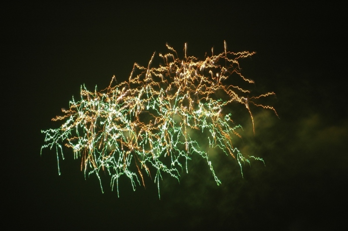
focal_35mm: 255
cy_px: 116
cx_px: 174
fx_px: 2463
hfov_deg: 8.1
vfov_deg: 5.4
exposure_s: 2.5
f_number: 8
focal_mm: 170
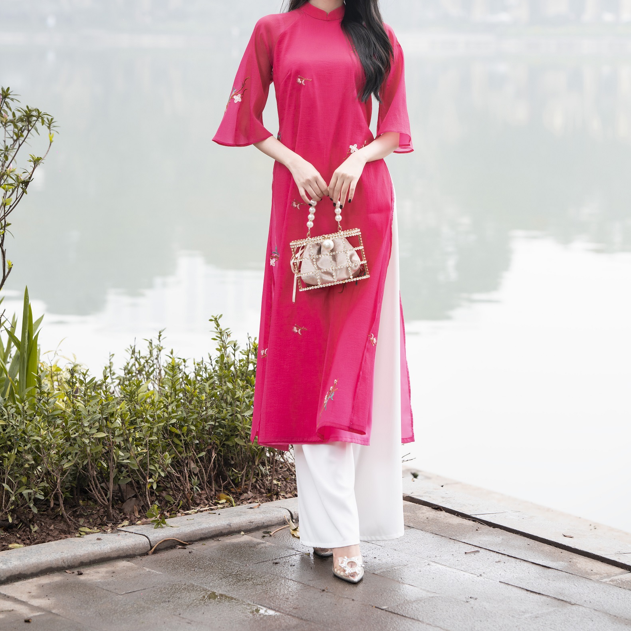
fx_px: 2248
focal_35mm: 109
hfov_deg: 16.0
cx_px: 317
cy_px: 159
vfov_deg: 15.9
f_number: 3.5
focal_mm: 85
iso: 125
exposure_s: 1/200
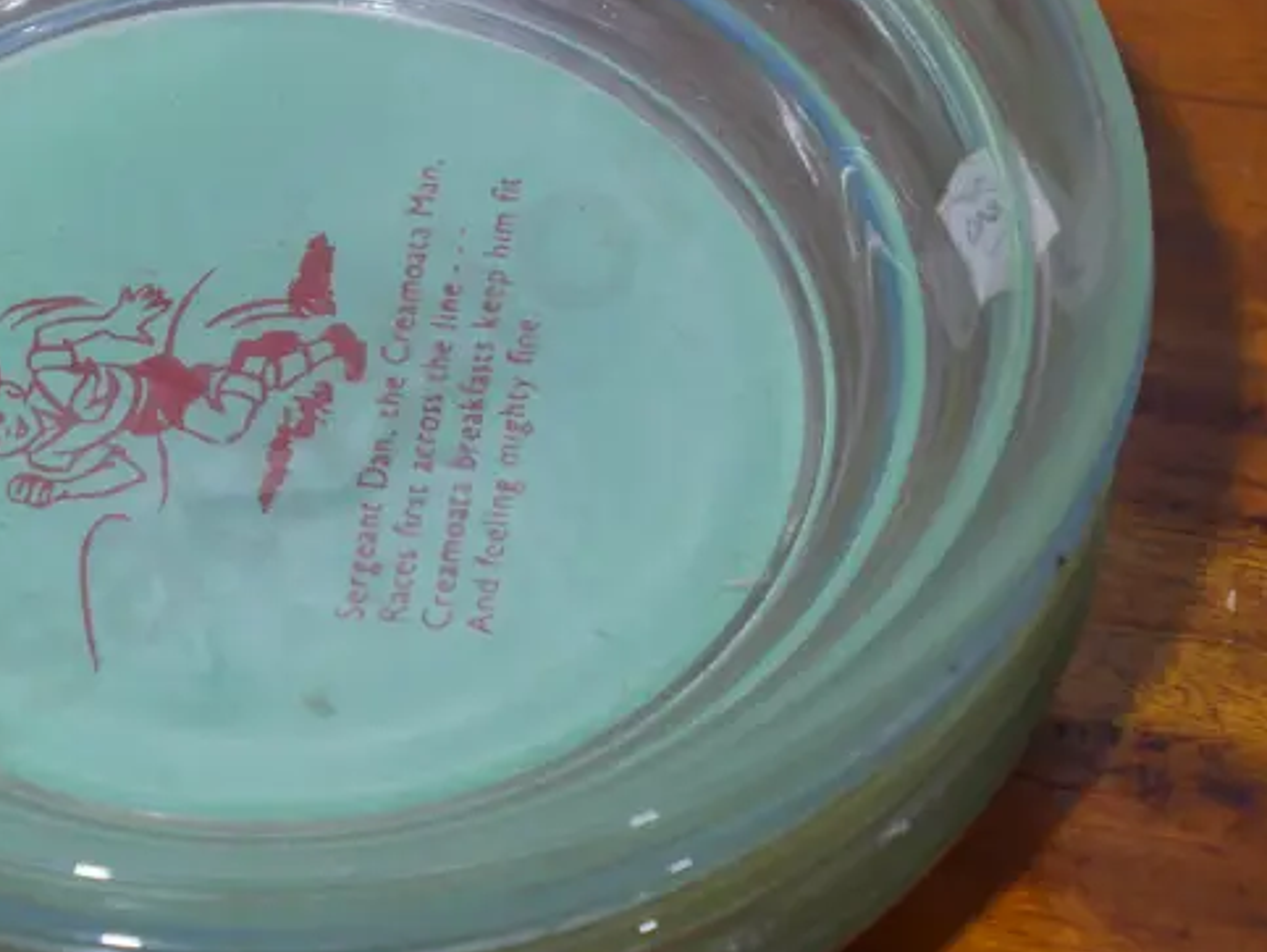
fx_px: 5897
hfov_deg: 12.2
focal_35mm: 161
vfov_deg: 9.2
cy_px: 484
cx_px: 262
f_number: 5.5
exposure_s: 1/100
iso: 800
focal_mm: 38
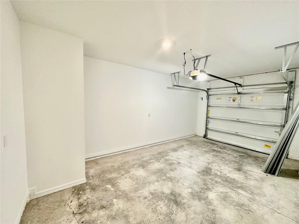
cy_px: 112
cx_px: 150
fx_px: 121
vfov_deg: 85.7
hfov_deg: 102.1
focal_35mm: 14
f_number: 2.2
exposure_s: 1/60
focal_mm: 2.22
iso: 200
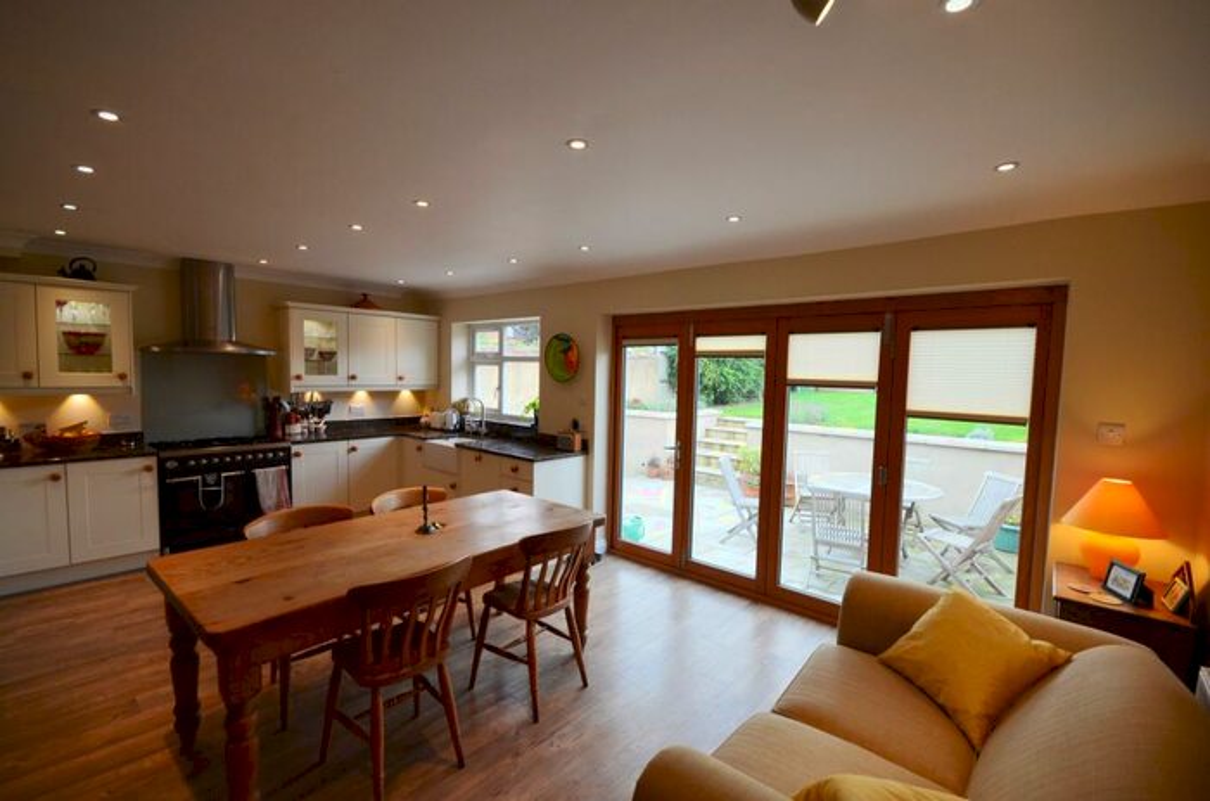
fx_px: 503
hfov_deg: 100.5
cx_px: 605
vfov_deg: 77.0
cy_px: 400
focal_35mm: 15
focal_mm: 10
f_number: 8
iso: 720
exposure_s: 1/60
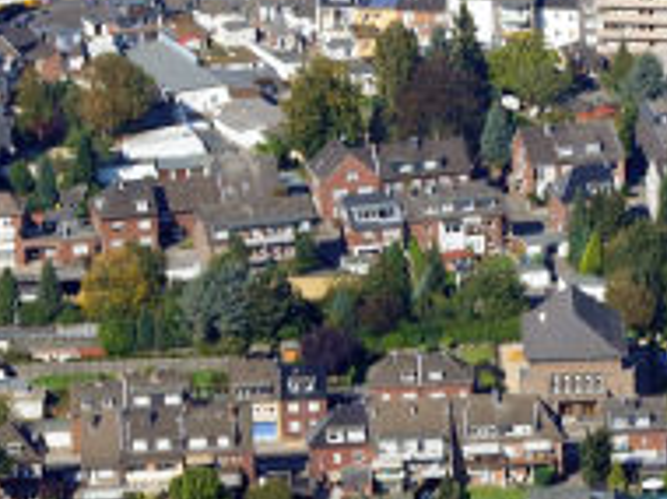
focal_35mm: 425
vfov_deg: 3.5
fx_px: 8179
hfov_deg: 4.6
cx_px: 1176
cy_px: 61
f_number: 9
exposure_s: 1/320
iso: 200
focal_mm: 70
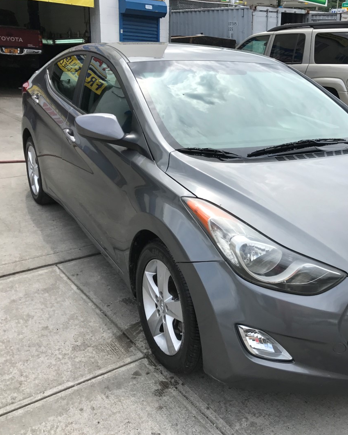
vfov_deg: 49.1
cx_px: 251
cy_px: 216
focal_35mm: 37
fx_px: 476
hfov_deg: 39.3
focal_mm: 3.99
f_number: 1.8
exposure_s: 1/1681
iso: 20
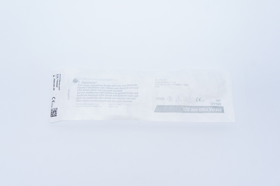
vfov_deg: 34.1
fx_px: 303
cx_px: 140
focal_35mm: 39
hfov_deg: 49.6
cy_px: 93
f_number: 6.3
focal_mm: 26
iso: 800
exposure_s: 1/50
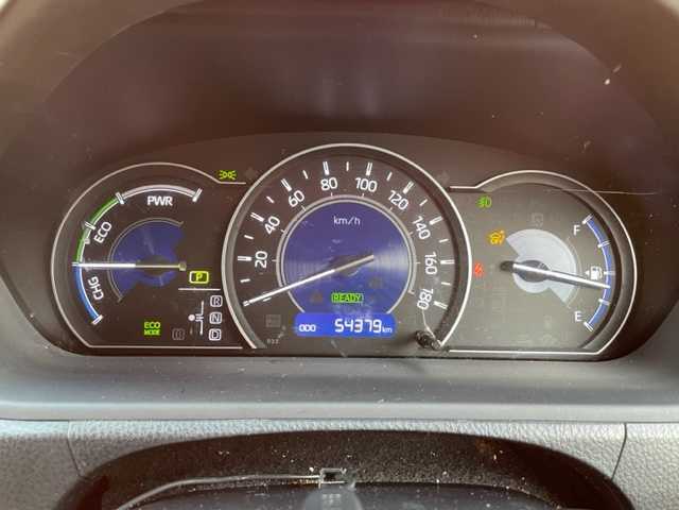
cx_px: 340
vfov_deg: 53.1
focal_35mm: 26
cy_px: 255
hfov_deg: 67.3
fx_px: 510
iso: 250
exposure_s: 1/60
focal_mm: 4.2
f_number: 1.6
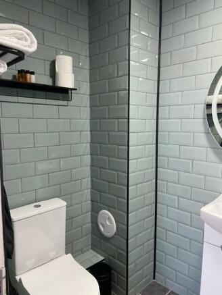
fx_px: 222
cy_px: 148
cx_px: 111
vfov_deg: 67.3
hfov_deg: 53.1
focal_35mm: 26
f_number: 1.8
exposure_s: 1/50
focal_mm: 4.25
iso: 160
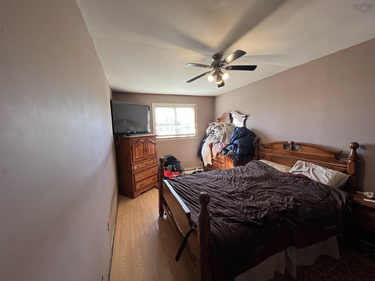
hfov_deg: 106.2
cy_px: 140
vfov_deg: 89.9
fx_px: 141
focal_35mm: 13
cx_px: 188
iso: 160
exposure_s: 1/120
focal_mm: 1.57
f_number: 1.8
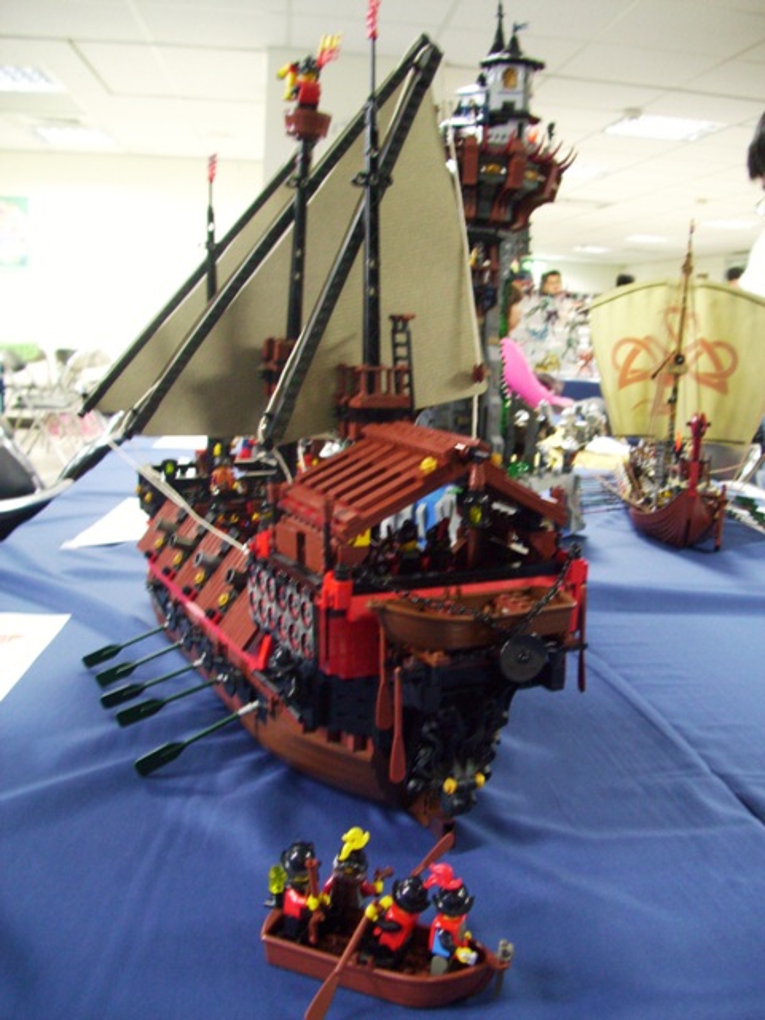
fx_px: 943
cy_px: 510
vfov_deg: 56.8
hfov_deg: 44.2
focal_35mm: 32
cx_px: 382
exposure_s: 1/8
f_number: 2.9
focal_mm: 5.7
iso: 160
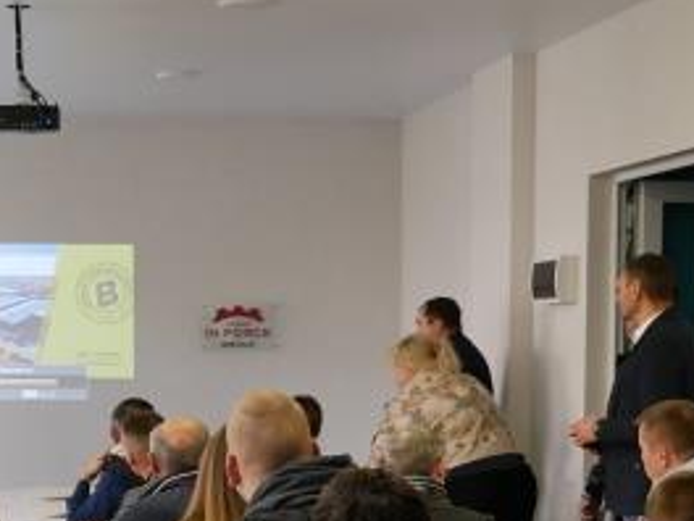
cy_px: 621
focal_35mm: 93
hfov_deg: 20.8
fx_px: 1865
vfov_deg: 15.3
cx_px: 118
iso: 320
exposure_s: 1/60
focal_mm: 12
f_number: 3.5
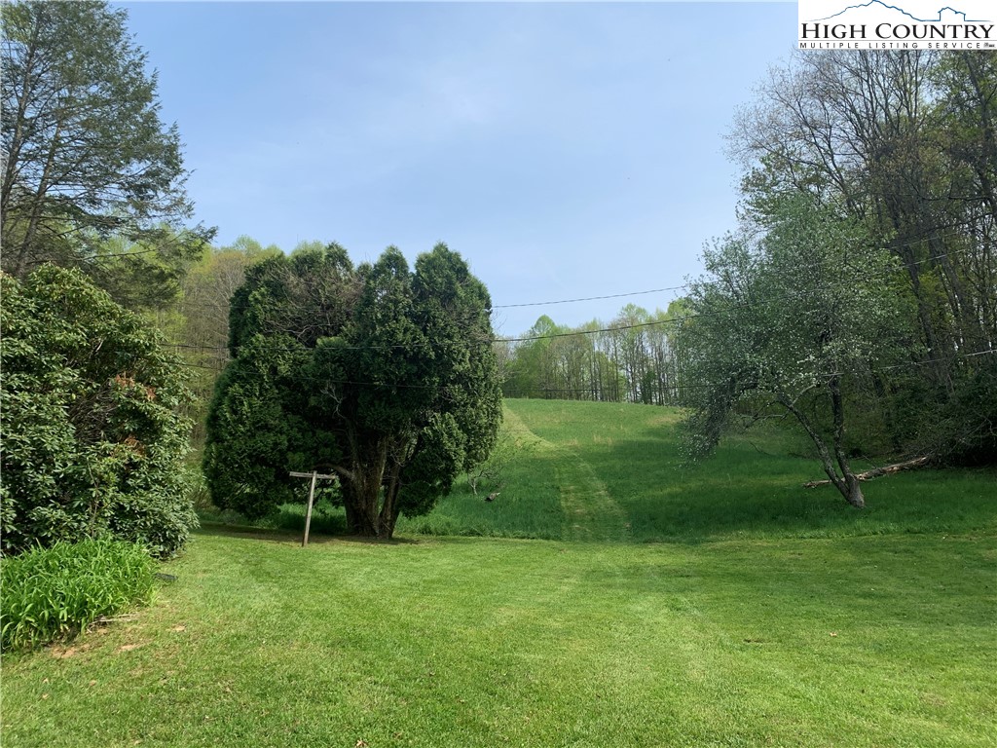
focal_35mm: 26
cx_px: 498
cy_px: 374
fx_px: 749
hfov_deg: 67.3
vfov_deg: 53.1
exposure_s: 1/1916
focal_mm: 4.25
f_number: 1.8
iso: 25
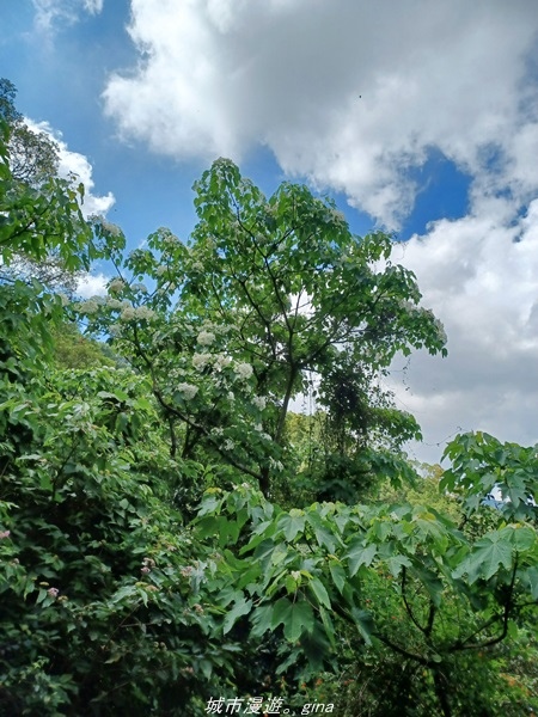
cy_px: 358
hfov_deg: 54.9
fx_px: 518
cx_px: 269
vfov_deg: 69.4
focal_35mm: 25
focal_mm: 4.6
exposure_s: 1/641
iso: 32
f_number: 1.8
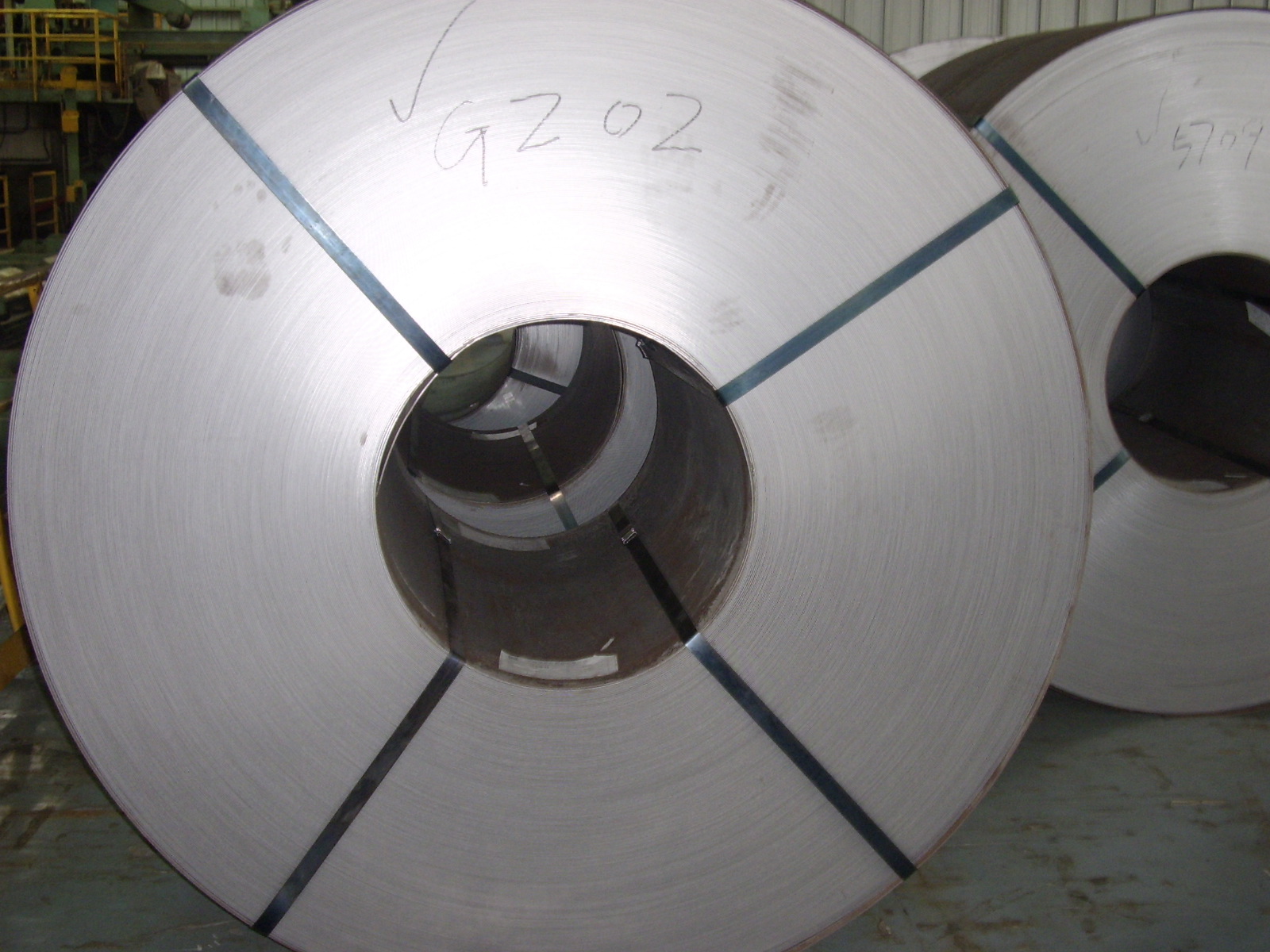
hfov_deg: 50.1
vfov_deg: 38.7
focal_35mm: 37
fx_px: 1357
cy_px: 476
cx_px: 635
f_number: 3.2
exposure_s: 1/60
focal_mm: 7.2
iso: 141
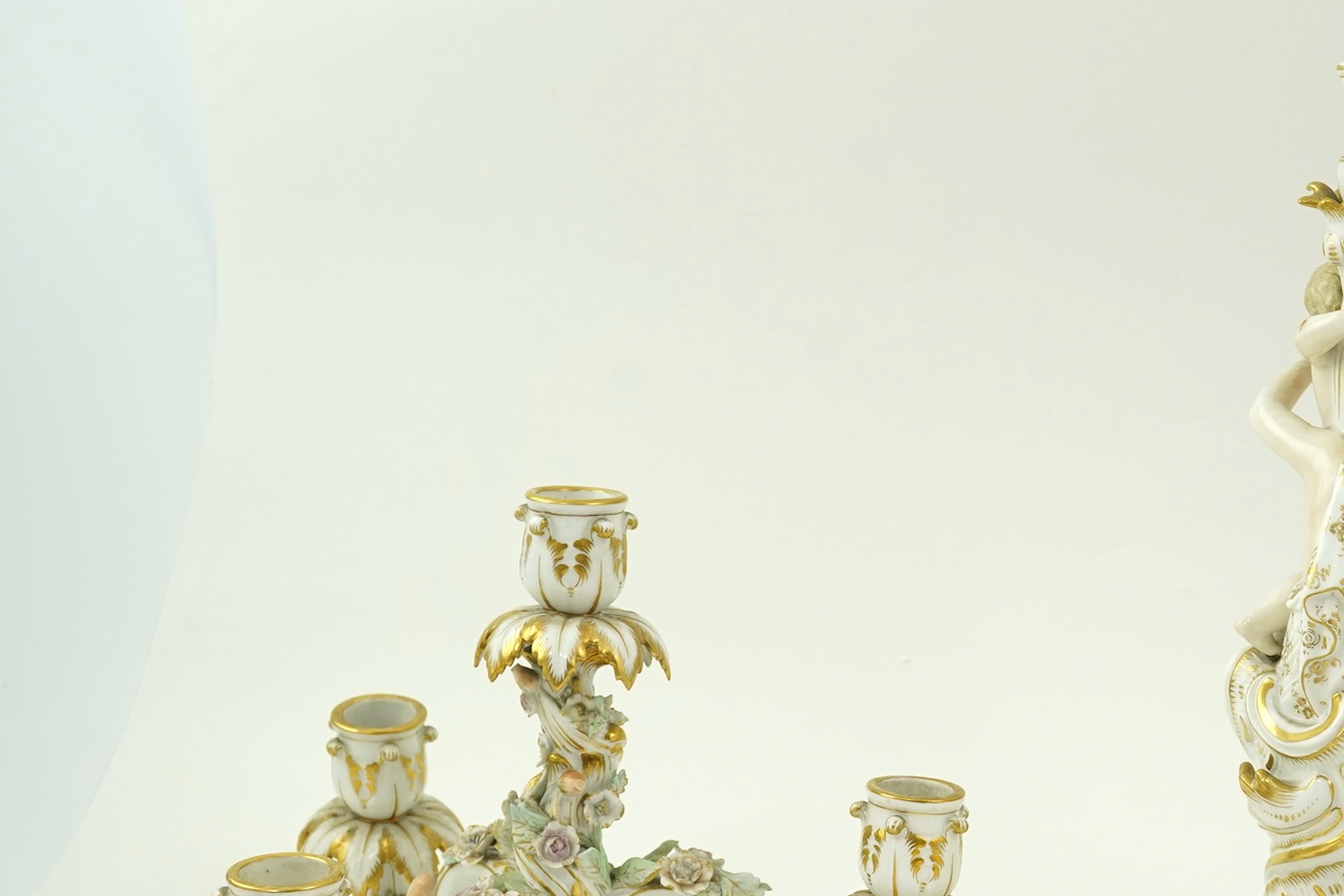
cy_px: 628
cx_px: 996
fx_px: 2651
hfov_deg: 28.1
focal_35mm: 71
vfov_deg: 19.1
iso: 500
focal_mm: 30
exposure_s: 1/50
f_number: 11
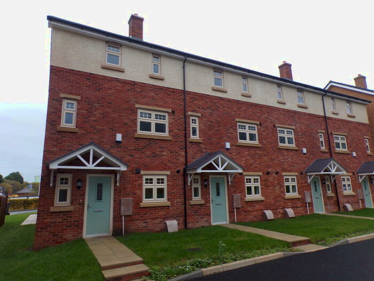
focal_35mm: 24
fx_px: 259
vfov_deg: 56.8
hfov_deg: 71.6
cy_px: 140
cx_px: 187
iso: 80
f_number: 4.3
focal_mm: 4.3
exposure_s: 1/50
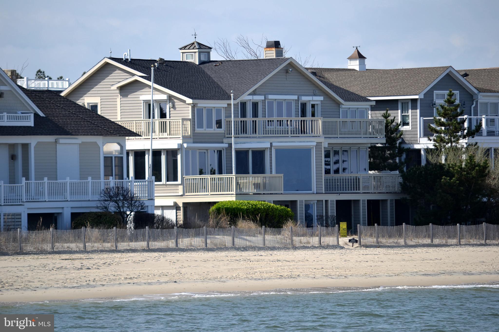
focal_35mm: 330
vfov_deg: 4.2
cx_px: 250
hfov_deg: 6.2
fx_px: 4573
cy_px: 166
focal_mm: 220
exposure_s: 1/500
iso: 100
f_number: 5.3
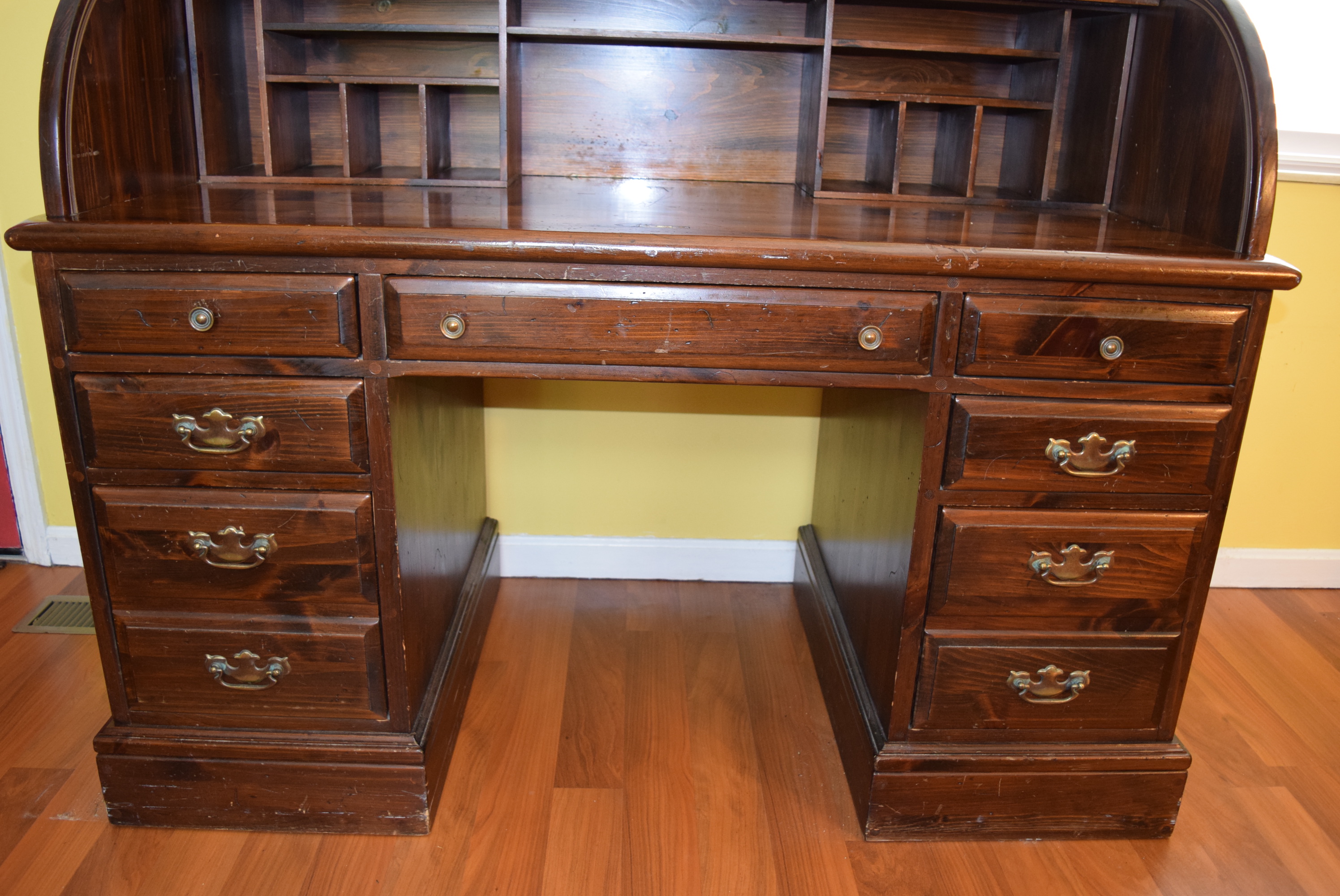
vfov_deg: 48.0
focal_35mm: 27
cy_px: 448
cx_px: 670
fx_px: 1006
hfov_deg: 67.3
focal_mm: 18
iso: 1250
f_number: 3.5
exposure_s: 1/30
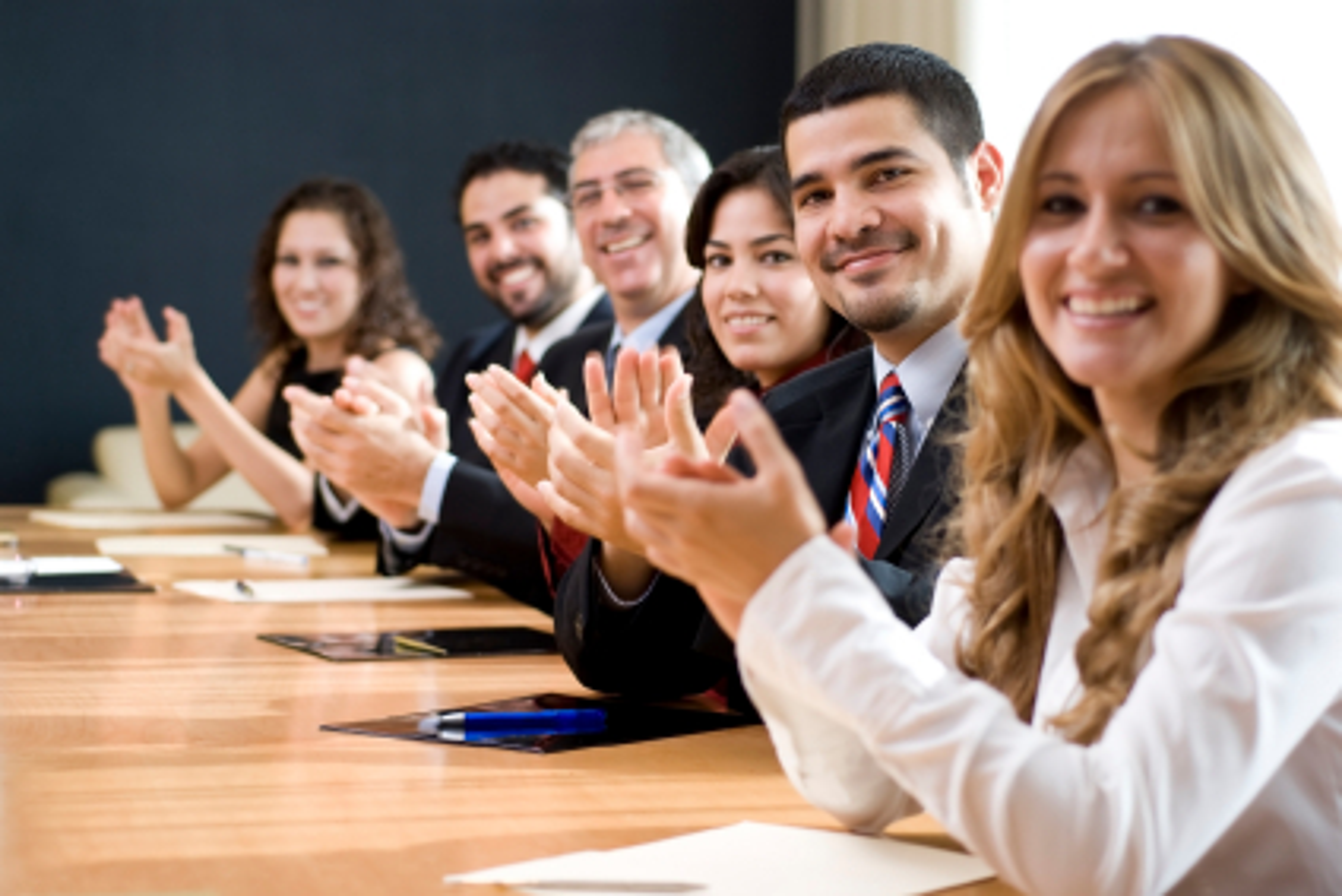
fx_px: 3356
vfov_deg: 15.2
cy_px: 448
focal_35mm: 90
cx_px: 671
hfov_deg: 22.6
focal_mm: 60
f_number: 2.8
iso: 100
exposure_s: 1/80
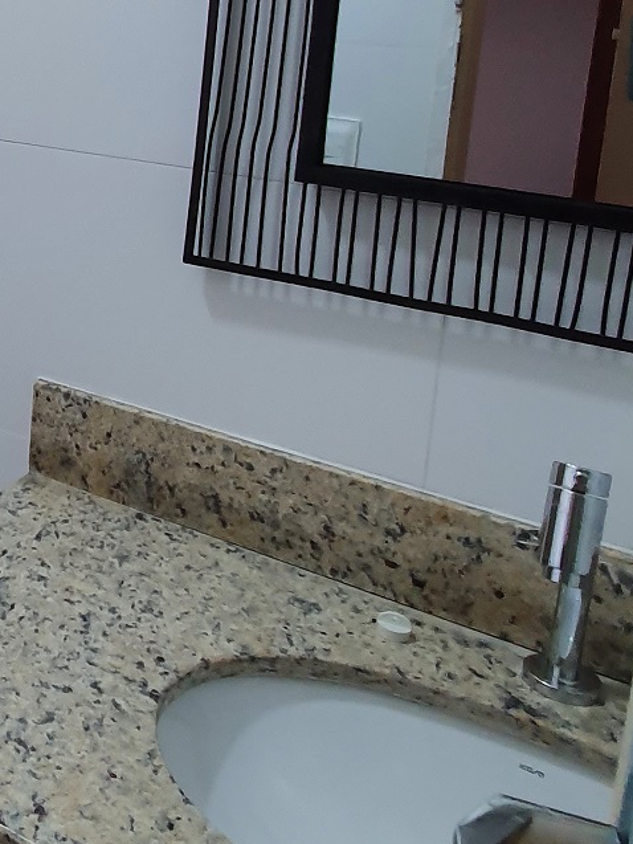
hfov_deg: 24.7
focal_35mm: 47
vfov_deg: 38.4
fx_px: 1146
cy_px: 127
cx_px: -286
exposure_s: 1/60
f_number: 2.2
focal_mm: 1.8
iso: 125
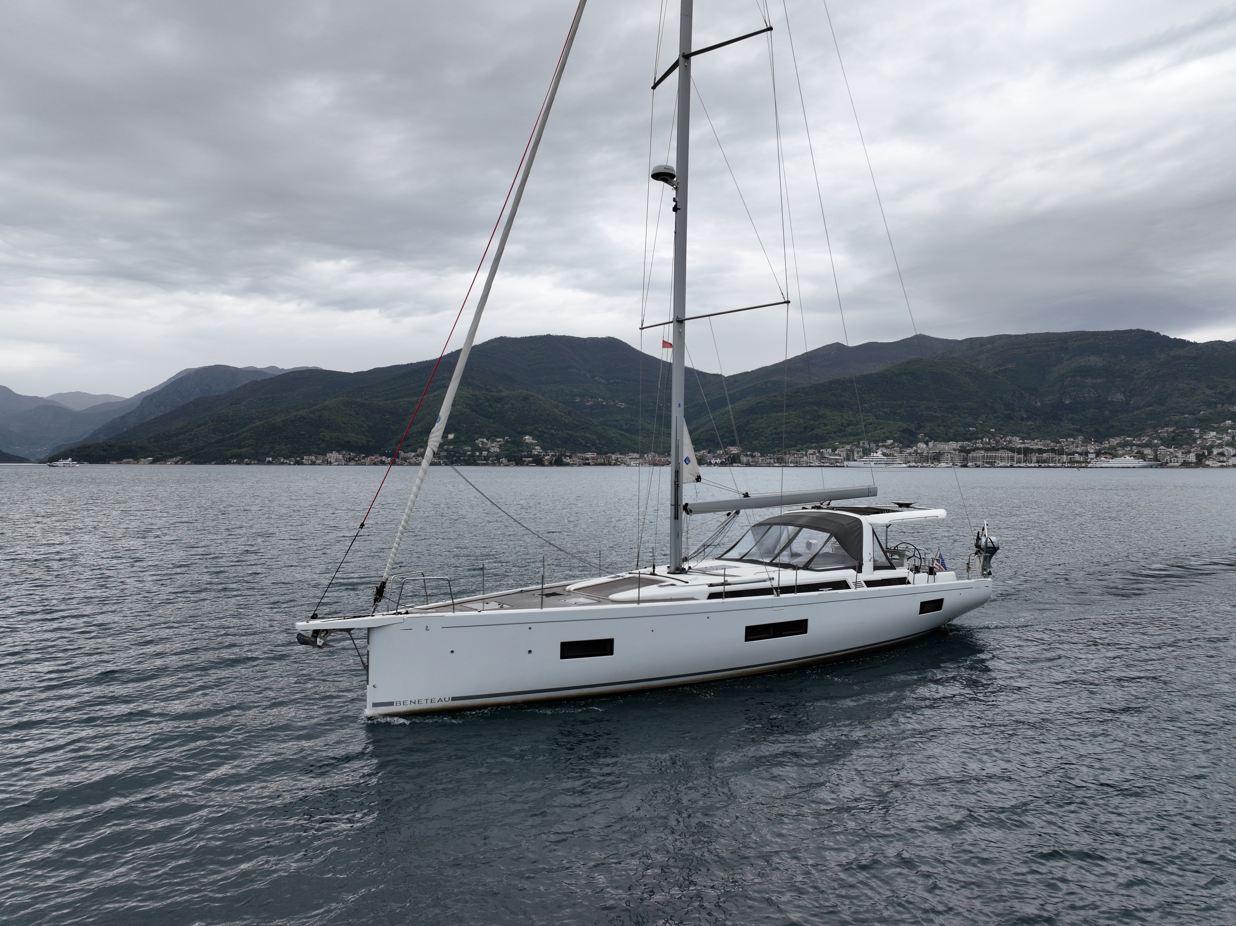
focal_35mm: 24
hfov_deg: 71.6
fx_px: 857
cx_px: 618
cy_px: 463
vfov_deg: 56.8
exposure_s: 1/1000
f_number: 2.8
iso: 110
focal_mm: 12.29
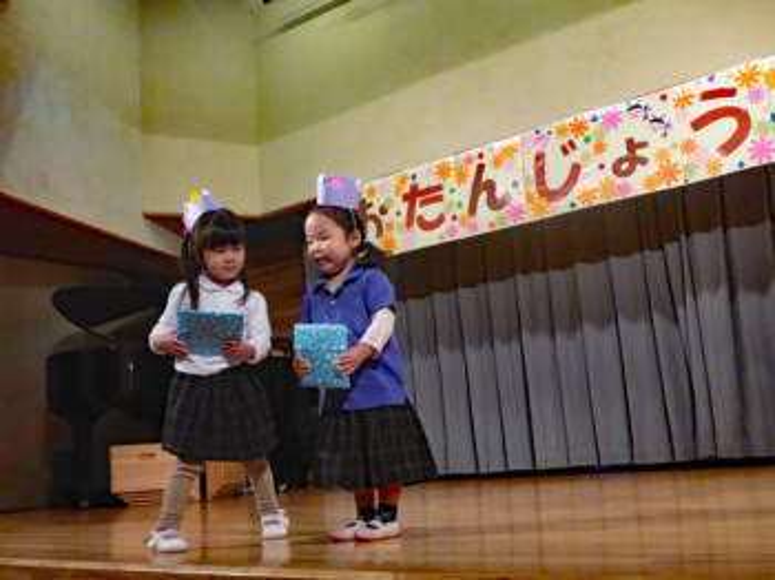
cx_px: 388
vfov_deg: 35.9
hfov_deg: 46.8
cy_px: 290
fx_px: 895
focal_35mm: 40
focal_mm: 6.8
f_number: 4
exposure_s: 1/100
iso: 1600
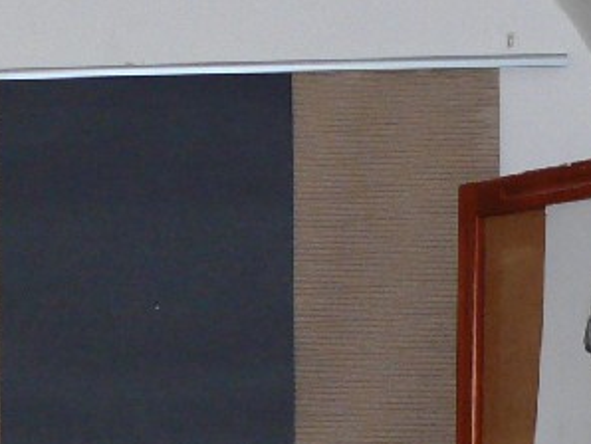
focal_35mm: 161
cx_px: -284
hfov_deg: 11.8
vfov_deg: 8.9
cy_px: 795
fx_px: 2751
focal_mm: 8.1
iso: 200
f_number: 2.8
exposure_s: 1/30
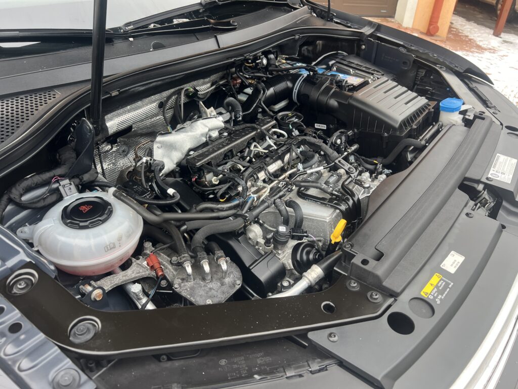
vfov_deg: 53.1
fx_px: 389
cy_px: 194
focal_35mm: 26
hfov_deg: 67.3
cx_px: 259
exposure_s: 1/121
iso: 50
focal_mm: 5.7
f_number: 1.5
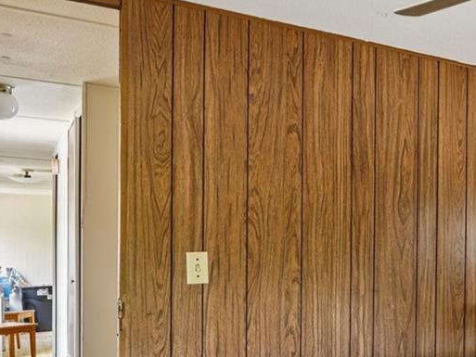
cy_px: 258
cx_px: 538
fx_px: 660
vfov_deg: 29.9
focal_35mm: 48
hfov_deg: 33.8
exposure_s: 1/3.33
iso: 400
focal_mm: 16
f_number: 8
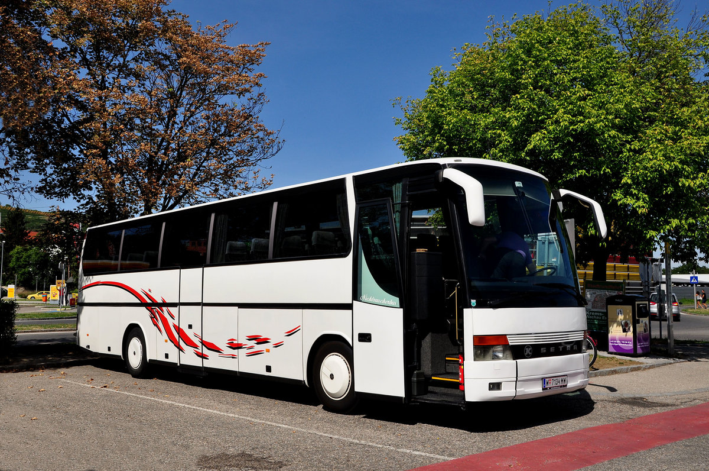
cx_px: 354
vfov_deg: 39.8
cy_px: 236
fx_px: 649
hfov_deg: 57.3
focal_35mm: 33
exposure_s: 1/400
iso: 200
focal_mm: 22
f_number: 10
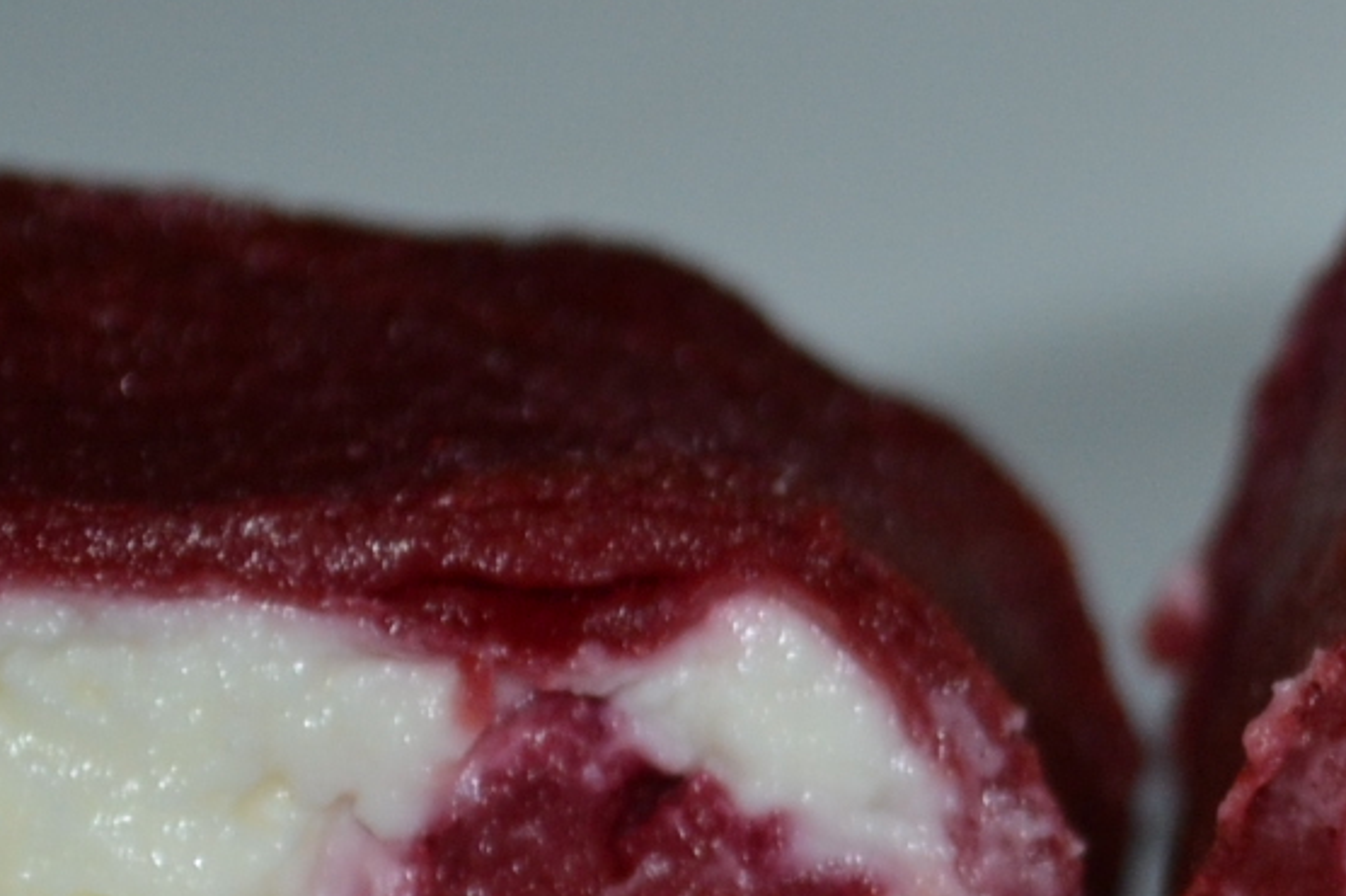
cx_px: 2060
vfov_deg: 4.0
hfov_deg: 6.0
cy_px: 758
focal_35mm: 342
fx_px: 12782
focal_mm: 55
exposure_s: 1/60
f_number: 5.6
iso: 450
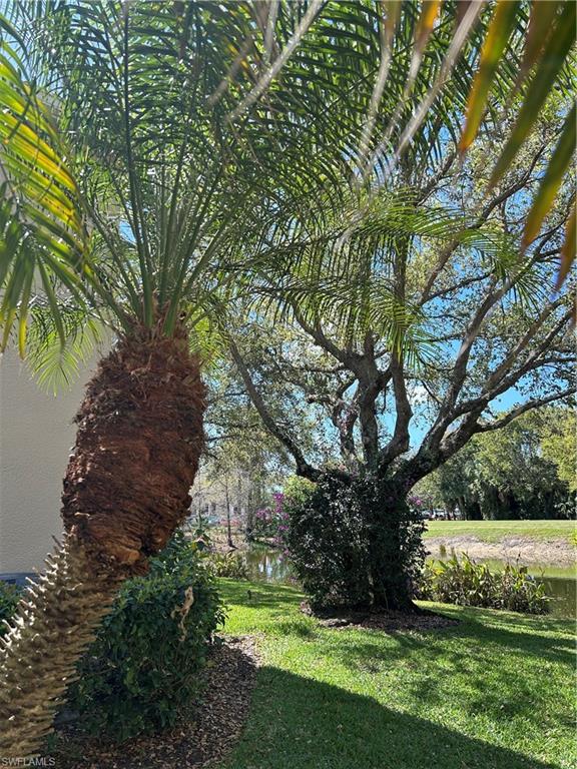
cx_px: 288
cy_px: 384
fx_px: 578
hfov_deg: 53.1
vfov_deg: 67.3
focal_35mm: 26
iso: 50
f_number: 1.5
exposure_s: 1/1038
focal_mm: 5.7
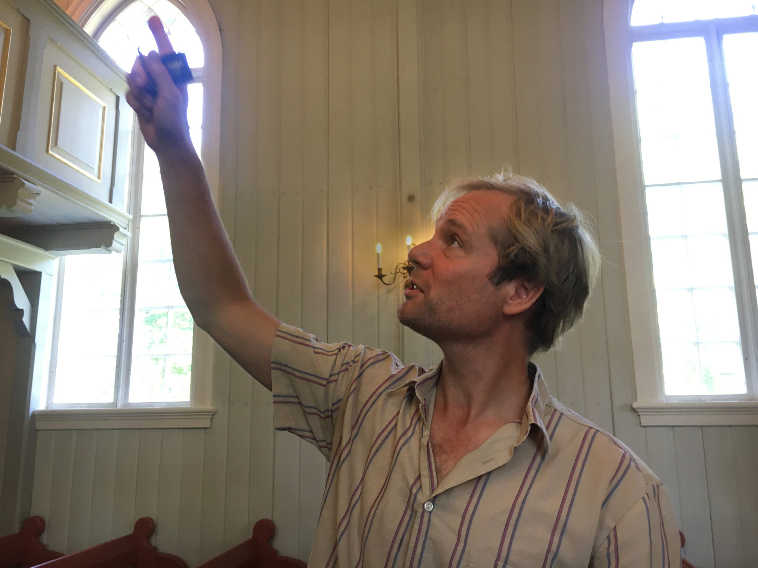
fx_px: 635
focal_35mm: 29
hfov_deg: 61.7
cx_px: 379
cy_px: 284
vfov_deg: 48.2
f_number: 2.2
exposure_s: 1/33
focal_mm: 4.15
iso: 80
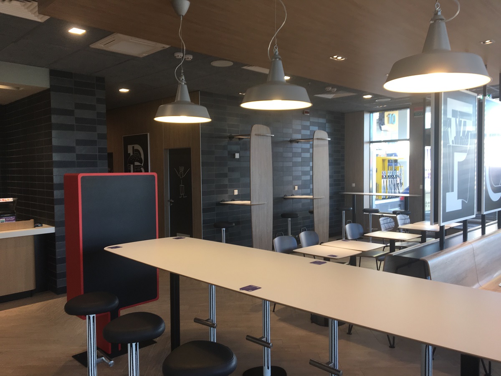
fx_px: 420
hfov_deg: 61.7
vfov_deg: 48.2
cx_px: 250
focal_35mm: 29
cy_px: 188
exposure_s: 1/50
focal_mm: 4.15
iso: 32
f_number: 2.2
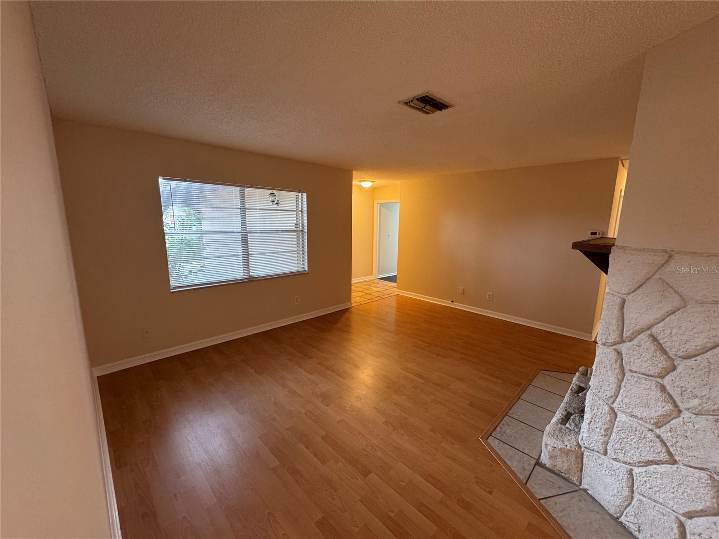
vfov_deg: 85.7
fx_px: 291
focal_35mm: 14
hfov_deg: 102.1
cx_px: 360
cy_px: 270
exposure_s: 1/60
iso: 200
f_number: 2.2
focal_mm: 2.22
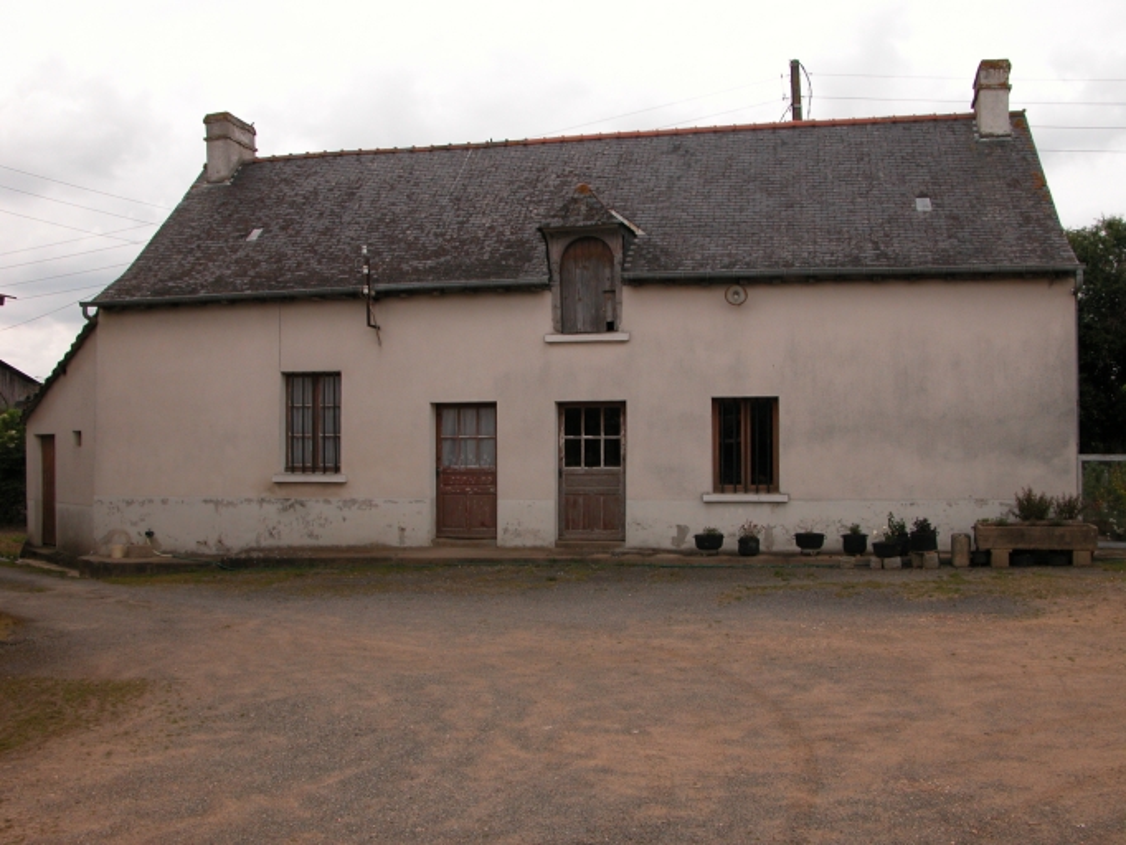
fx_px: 1139
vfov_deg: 40.7
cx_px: 563
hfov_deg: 52.6
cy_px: 422
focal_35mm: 35
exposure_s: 1/263
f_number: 5.6
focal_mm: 8.9
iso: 100
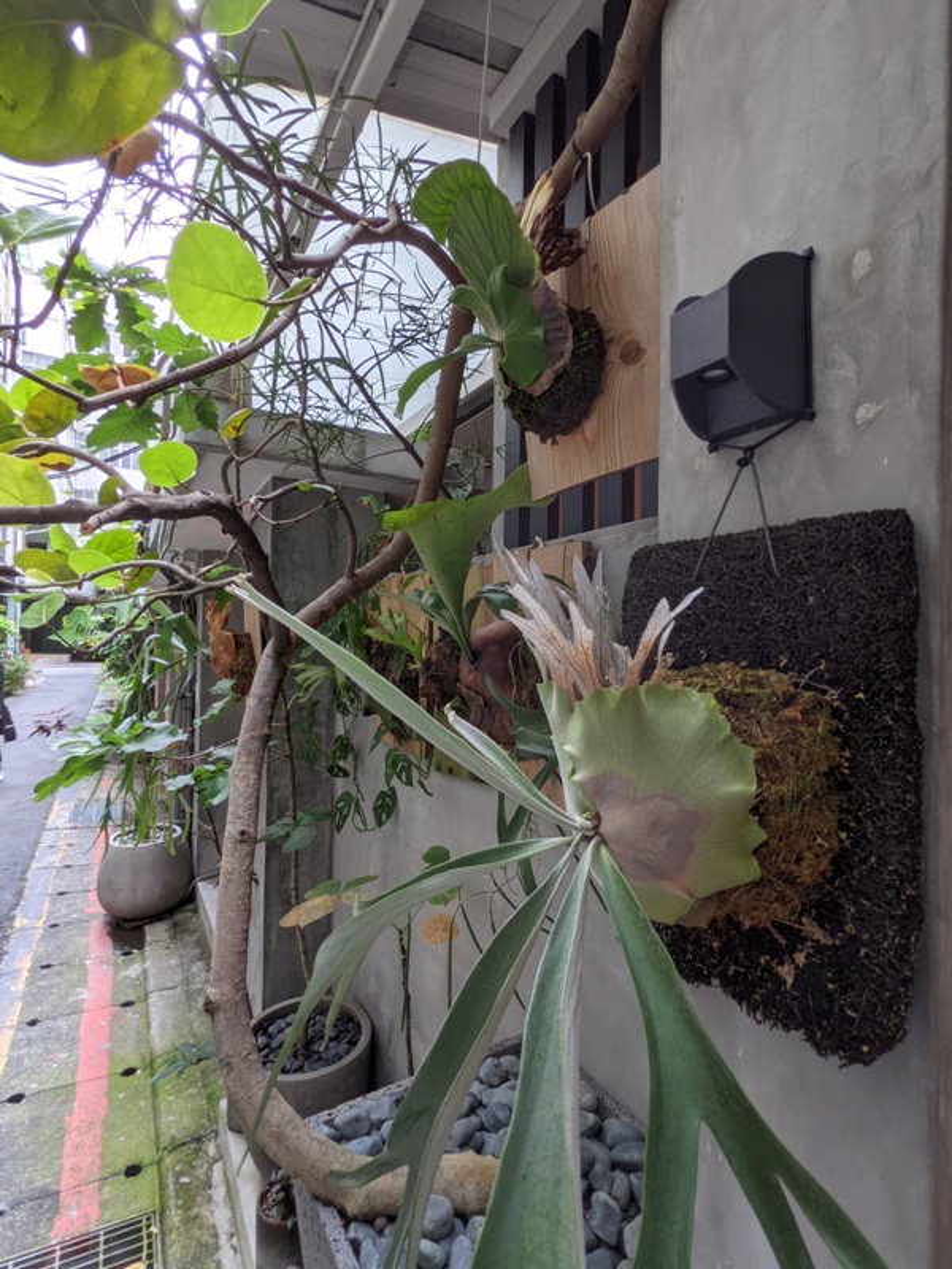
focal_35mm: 16
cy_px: 634
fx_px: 587
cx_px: 476
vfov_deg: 94.5
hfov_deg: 78.1
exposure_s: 1/72.8
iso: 58
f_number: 2.2
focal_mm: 2.22
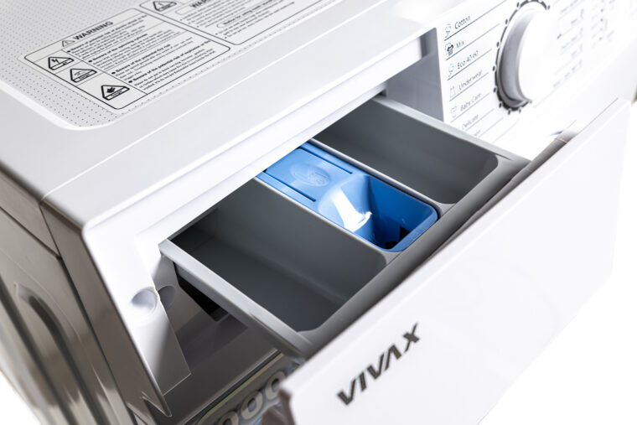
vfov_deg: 35.1
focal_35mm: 38
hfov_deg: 50.7
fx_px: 672
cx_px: 318
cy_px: 212
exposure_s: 1/25
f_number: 8
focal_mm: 38
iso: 100
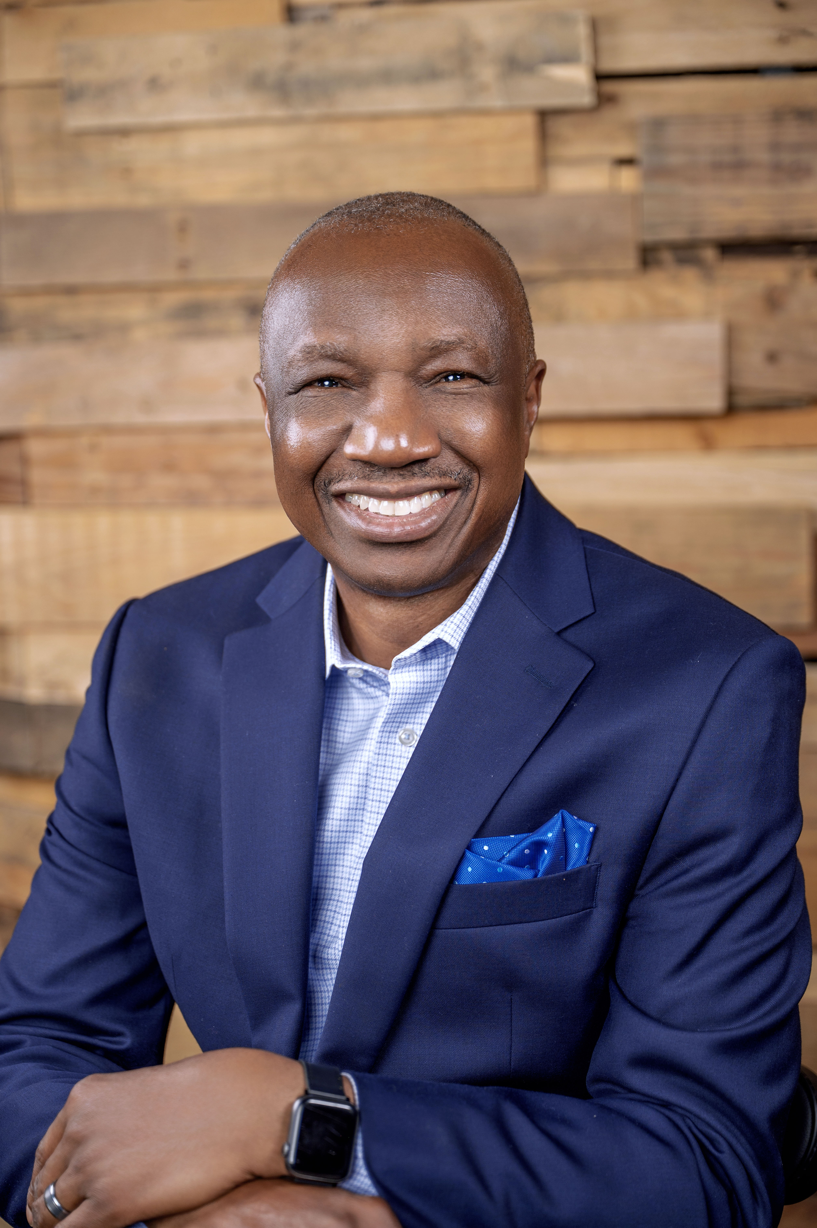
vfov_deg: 31.4
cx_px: 408
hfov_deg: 21.2
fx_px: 2181
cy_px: 614
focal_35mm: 64
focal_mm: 64
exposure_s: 1/160
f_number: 2.8
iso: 100
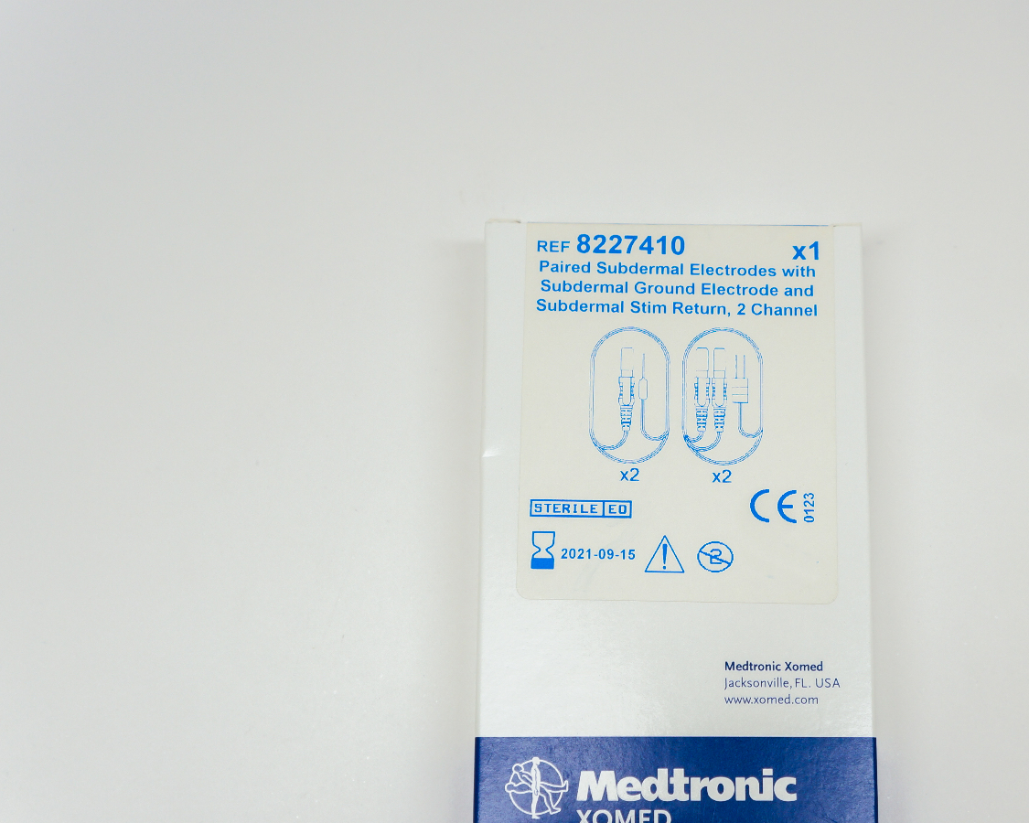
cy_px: 454
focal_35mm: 60
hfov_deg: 31.2
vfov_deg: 25.4
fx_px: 1827
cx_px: 674
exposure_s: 1/200
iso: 200
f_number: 4.5
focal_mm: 30
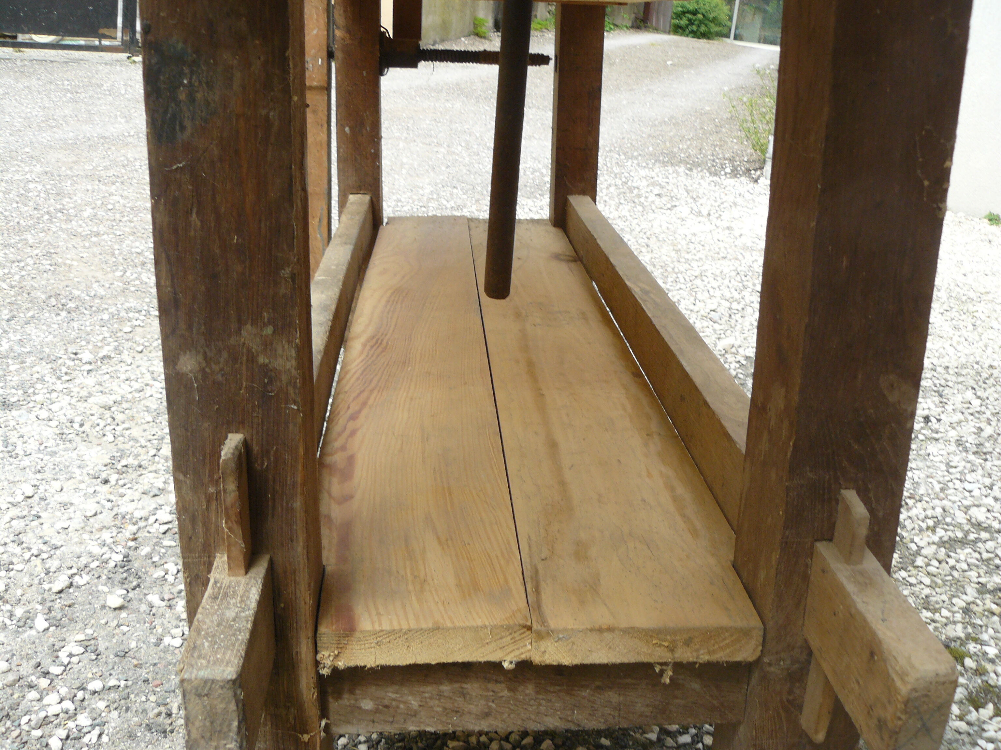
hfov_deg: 51.4
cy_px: 375
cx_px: 500
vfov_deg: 39.7
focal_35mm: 36
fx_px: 1041
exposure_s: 1/200
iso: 100
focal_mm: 6
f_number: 4
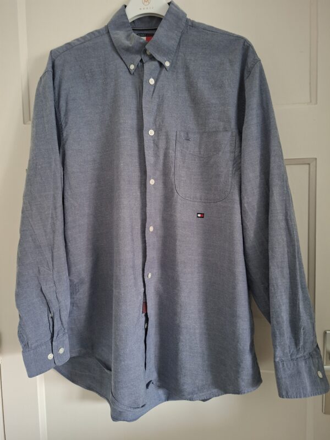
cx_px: 165
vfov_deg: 73.9
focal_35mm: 23
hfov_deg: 58.9
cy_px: 220
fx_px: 292
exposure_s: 1/25
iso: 400
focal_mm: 5.54
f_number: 1.8
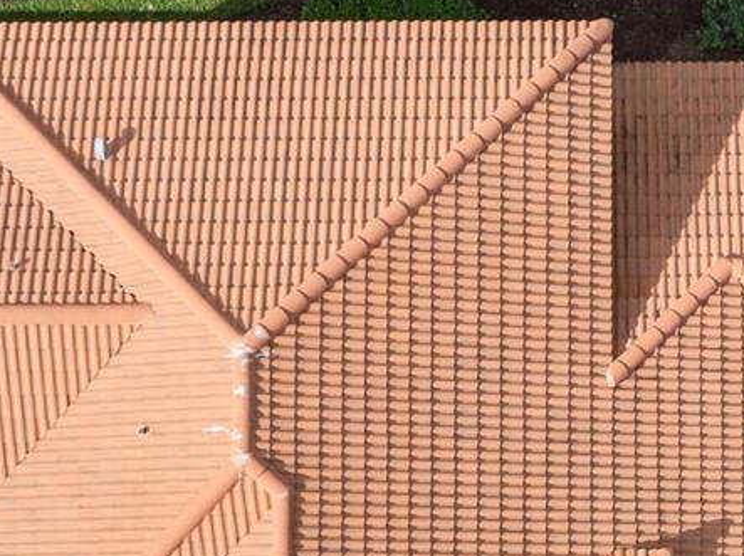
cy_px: 604
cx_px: 578
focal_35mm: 111
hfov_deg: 17.6
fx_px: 2382
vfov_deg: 13.1
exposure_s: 1/60
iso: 100
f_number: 2.8
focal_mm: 12.29
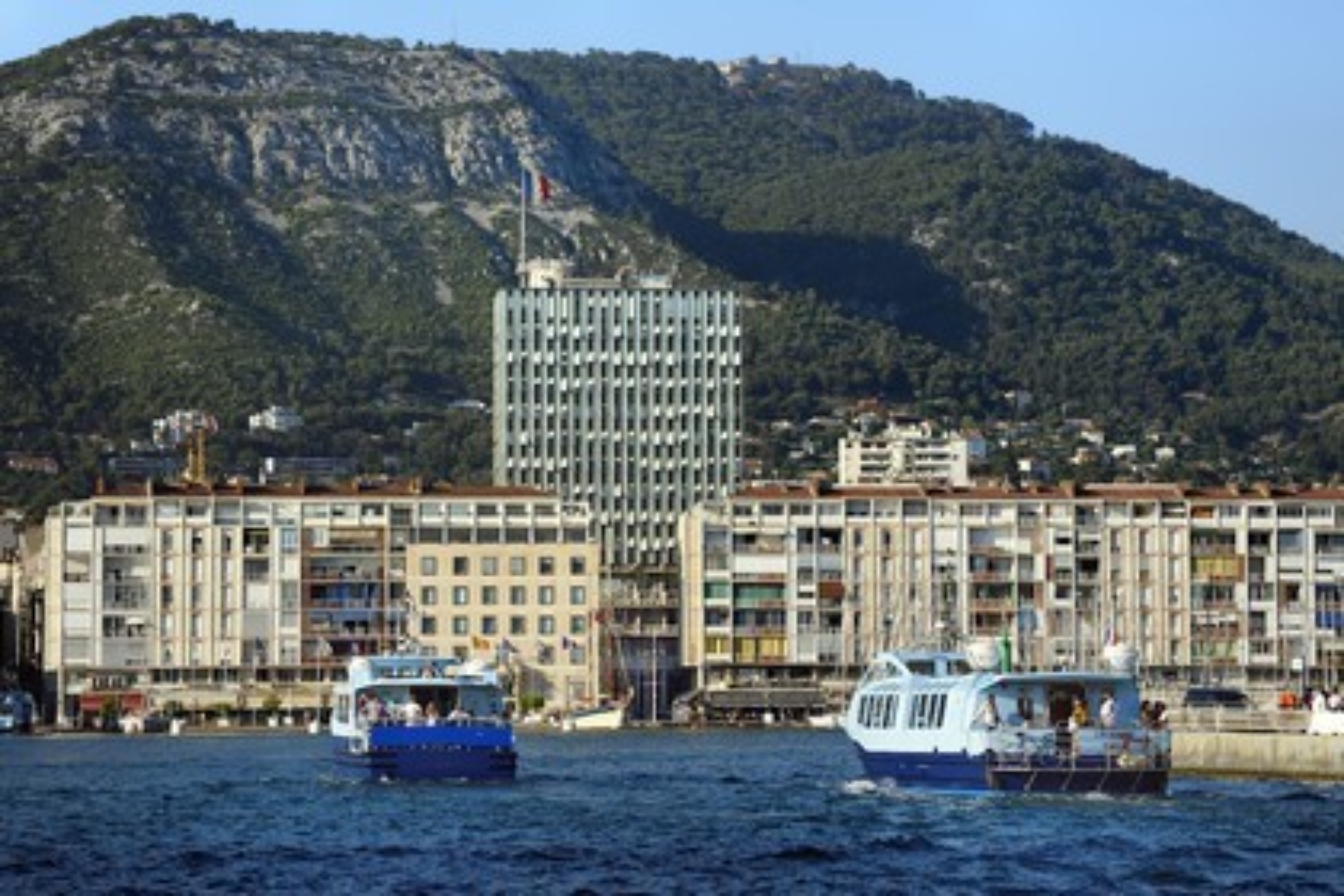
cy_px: 448
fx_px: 4853
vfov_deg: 10.5
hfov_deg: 15.8
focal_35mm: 130
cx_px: 672
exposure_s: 1/320
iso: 200
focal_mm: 130
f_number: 13
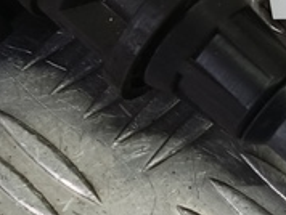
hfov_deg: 14.9
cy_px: -6
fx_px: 1092
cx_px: 204
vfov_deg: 11.1
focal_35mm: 132
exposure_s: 1/33.3
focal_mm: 4.11
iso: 95
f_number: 1.6
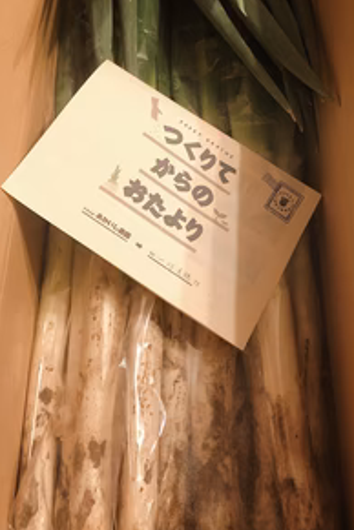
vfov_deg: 48.0
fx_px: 590
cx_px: 170
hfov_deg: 33.4
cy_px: 197
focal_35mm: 40
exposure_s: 1/9
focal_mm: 4
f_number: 1.8
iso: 100
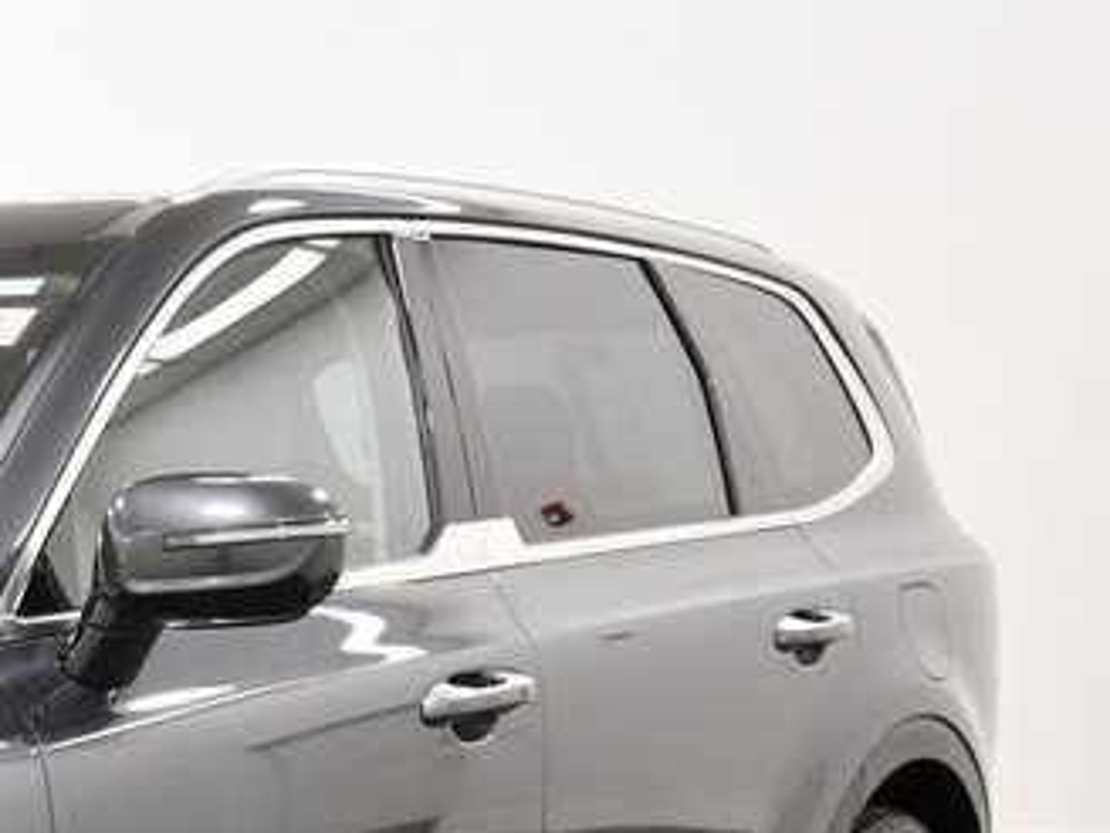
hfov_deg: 21.5
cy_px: 1021
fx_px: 2597
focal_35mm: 81
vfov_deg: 17.3
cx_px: -379
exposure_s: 1/125
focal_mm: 18
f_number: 5.6
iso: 1250
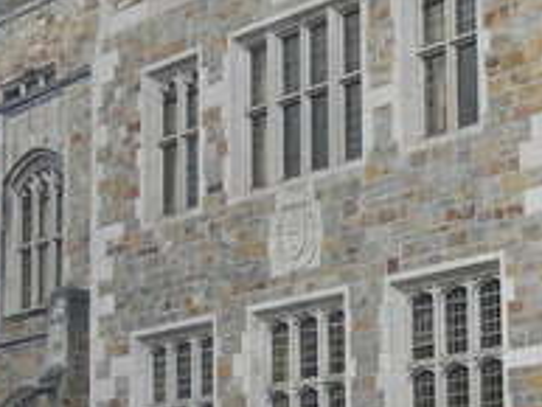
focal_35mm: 145
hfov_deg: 13.6
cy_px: 185
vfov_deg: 10.2
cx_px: 365
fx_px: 2272
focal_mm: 5.7
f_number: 5.7
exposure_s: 1/170
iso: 50
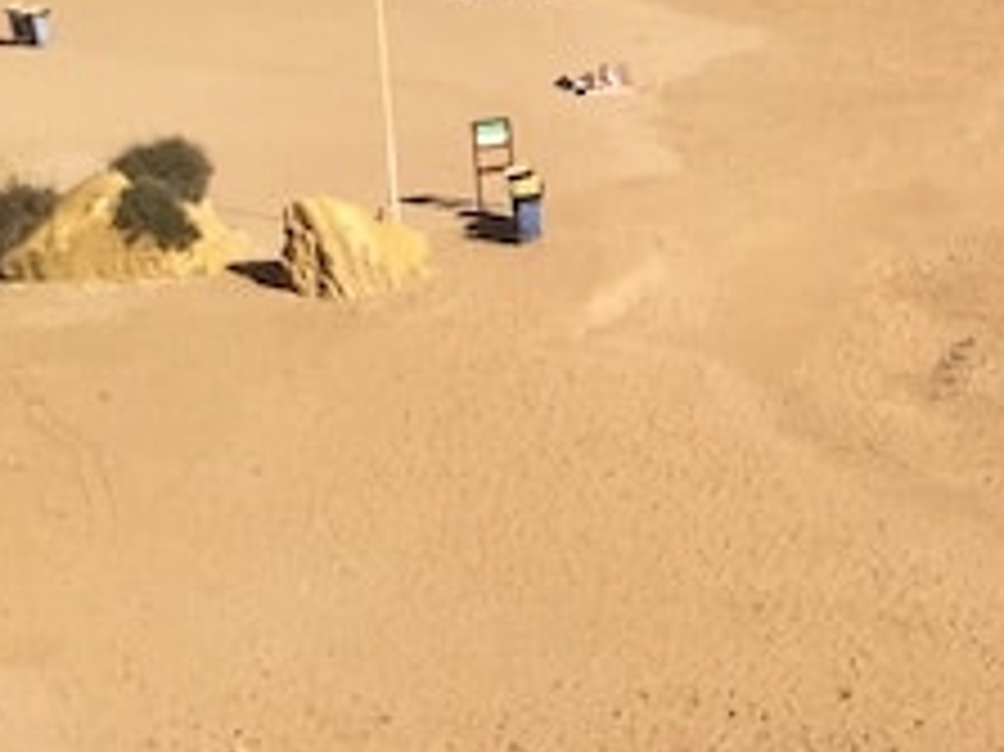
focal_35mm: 130
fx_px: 3768
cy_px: -248
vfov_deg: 11.1
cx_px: 1720
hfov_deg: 13.8
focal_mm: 4.15
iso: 32
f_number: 2.2
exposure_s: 1/2825
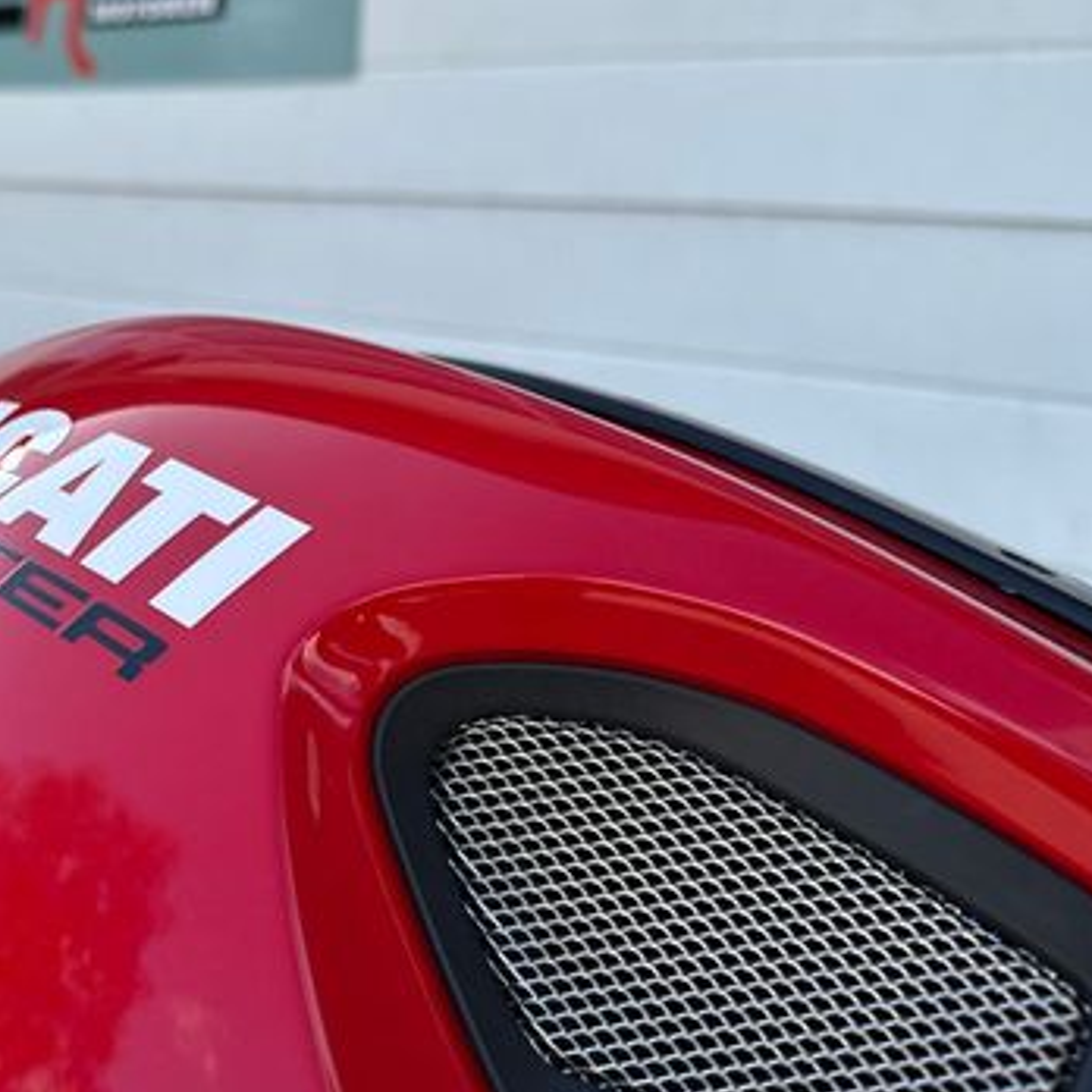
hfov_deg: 40.8
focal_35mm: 39
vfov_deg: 42.7
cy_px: 442
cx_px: 198
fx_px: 1392
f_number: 1.78
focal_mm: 6.86
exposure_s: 1/1412
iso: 80
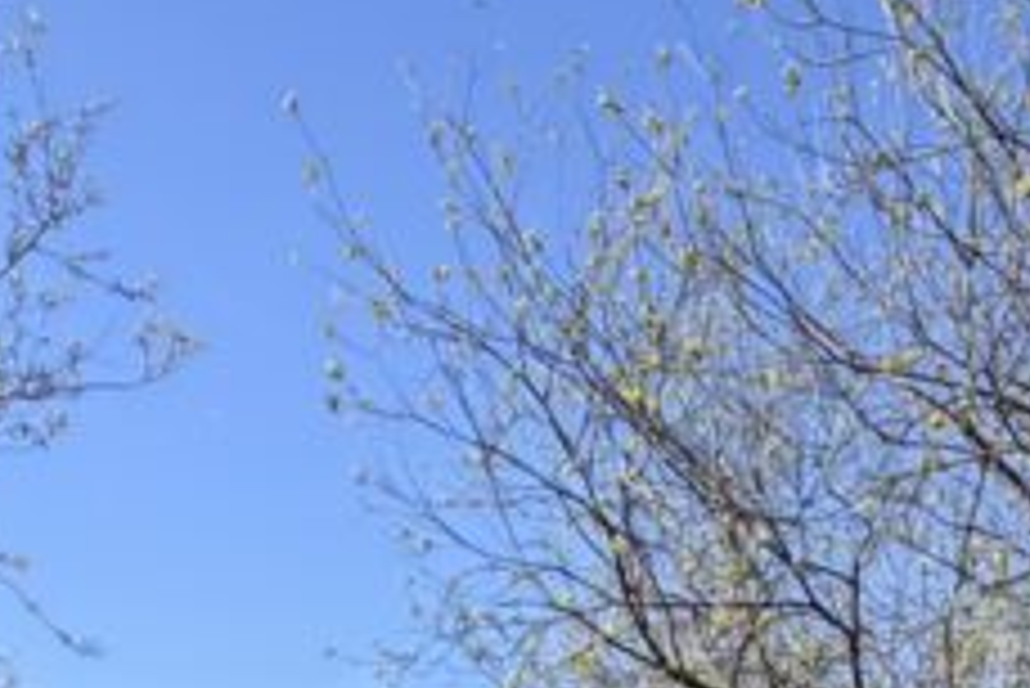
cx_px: 1021
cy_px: 1416
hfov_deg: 29.0
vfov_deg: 15.9
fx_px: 1861
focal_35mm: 65
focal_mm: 2.22
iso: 25
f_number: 2.2
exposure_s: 1/770
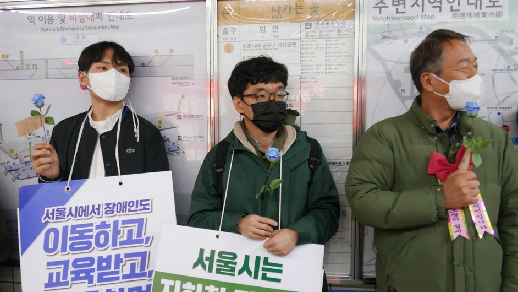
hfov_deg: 62.6
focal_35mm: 31
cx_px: 255
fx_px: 426
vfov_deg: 37.7
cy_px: 162
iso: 400
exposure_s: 1/80
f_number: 2.1
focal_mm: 13
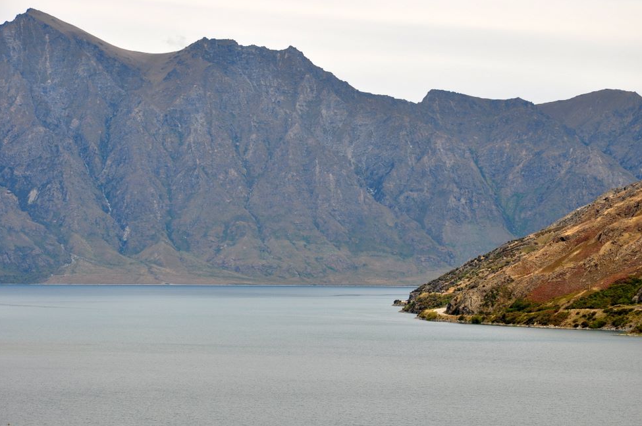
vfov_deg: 9.4
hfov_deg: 14.2
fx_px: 2582
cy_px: 211
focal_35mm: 145
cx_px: 334
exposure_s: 1/320
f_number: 10
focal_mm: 92
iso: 200
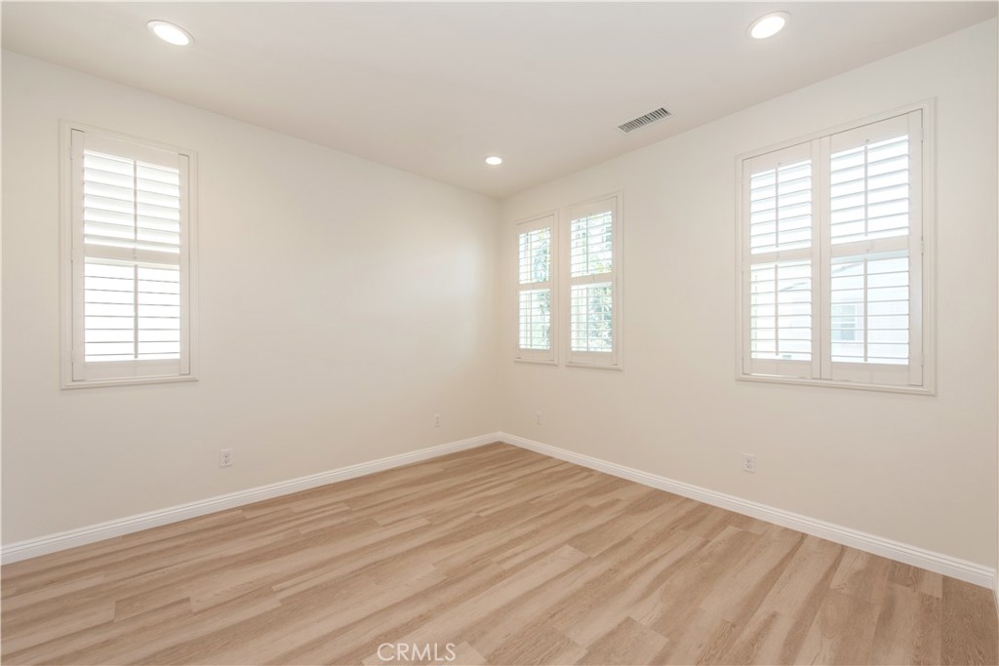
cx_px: 500
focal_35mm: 14
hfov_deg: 104.2
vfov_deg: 81.2
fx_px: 389
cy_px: 333
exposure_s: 1/125
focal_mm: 14
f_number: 5.6
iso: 250
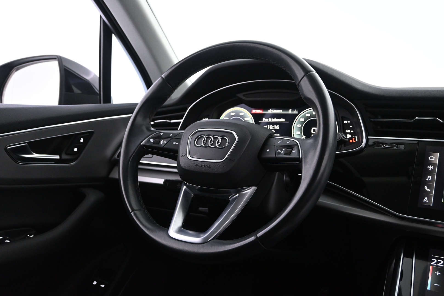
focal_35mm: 32
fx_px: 388
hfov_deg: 59.5
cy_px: 148
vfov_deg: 41.7
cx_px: 222
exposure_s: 1/25
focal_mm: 21
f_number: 4
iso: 2500
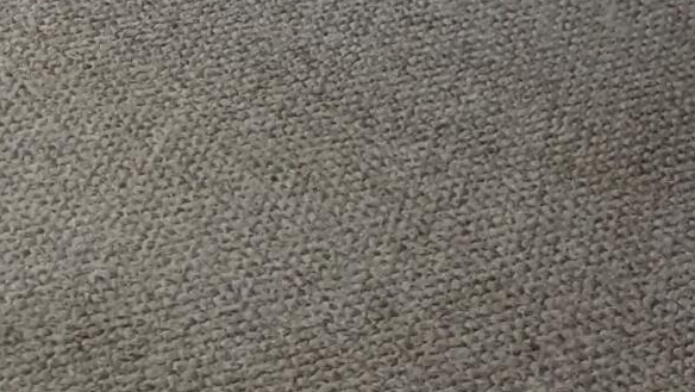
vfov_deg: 7.0
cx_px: -616
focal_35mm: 151
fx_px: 2784
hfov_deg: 12.7
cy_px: -906
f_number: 1.8
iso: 70
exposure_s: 1/120
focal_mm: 4.44
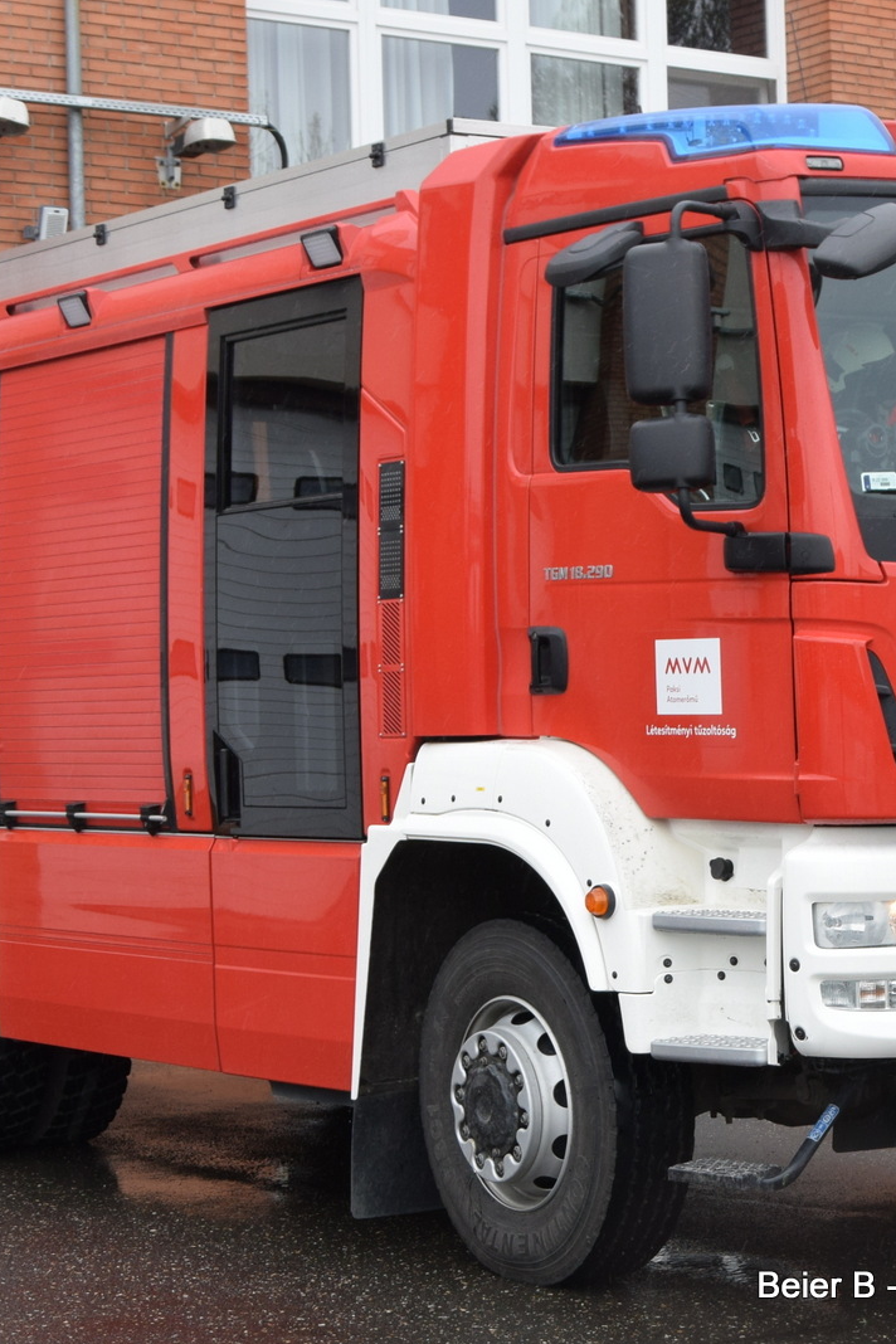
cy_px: 673
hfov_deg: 21.5
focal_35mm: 63
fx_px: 2352
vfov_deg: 31.9
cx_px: 615
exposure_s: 1/250
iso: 360
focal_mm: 28
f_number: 8
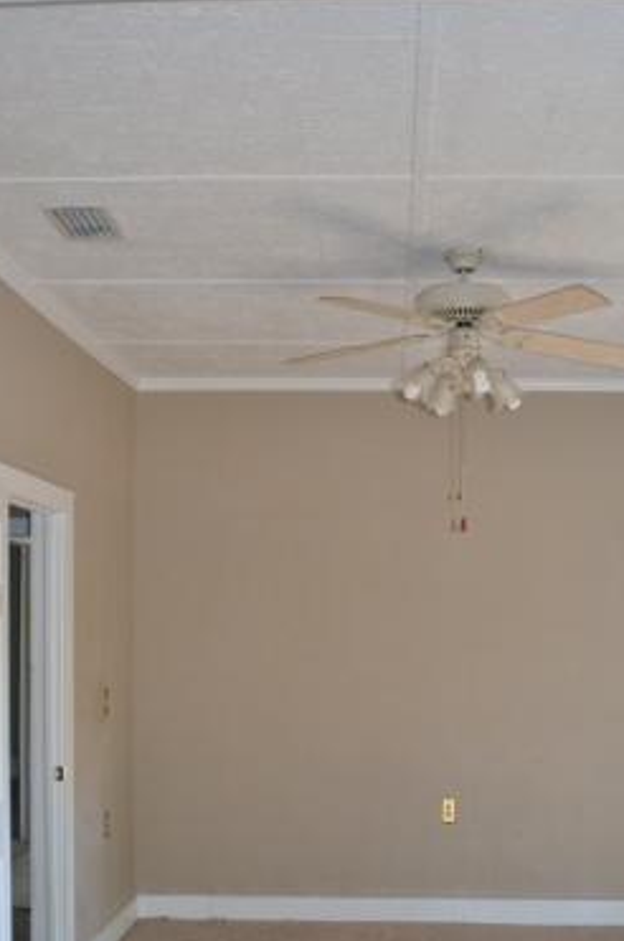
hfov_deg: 33.1
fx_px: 1044
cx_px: 396
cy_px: 609
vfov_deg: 47.9
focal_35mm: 40
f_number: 3.5
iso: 400
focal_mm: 18
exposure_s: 1/60
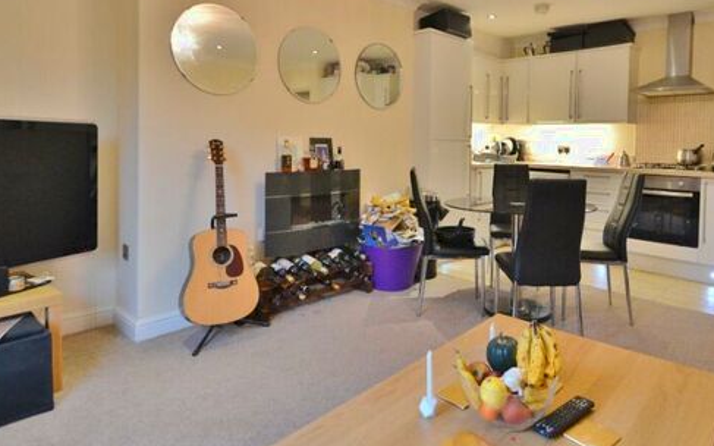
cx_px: 412
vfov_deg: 54.1
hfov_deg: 79.1
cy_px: 155
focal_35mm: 22
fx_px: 428
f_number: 3.5
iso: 1400
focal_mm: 10
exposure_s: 1/60
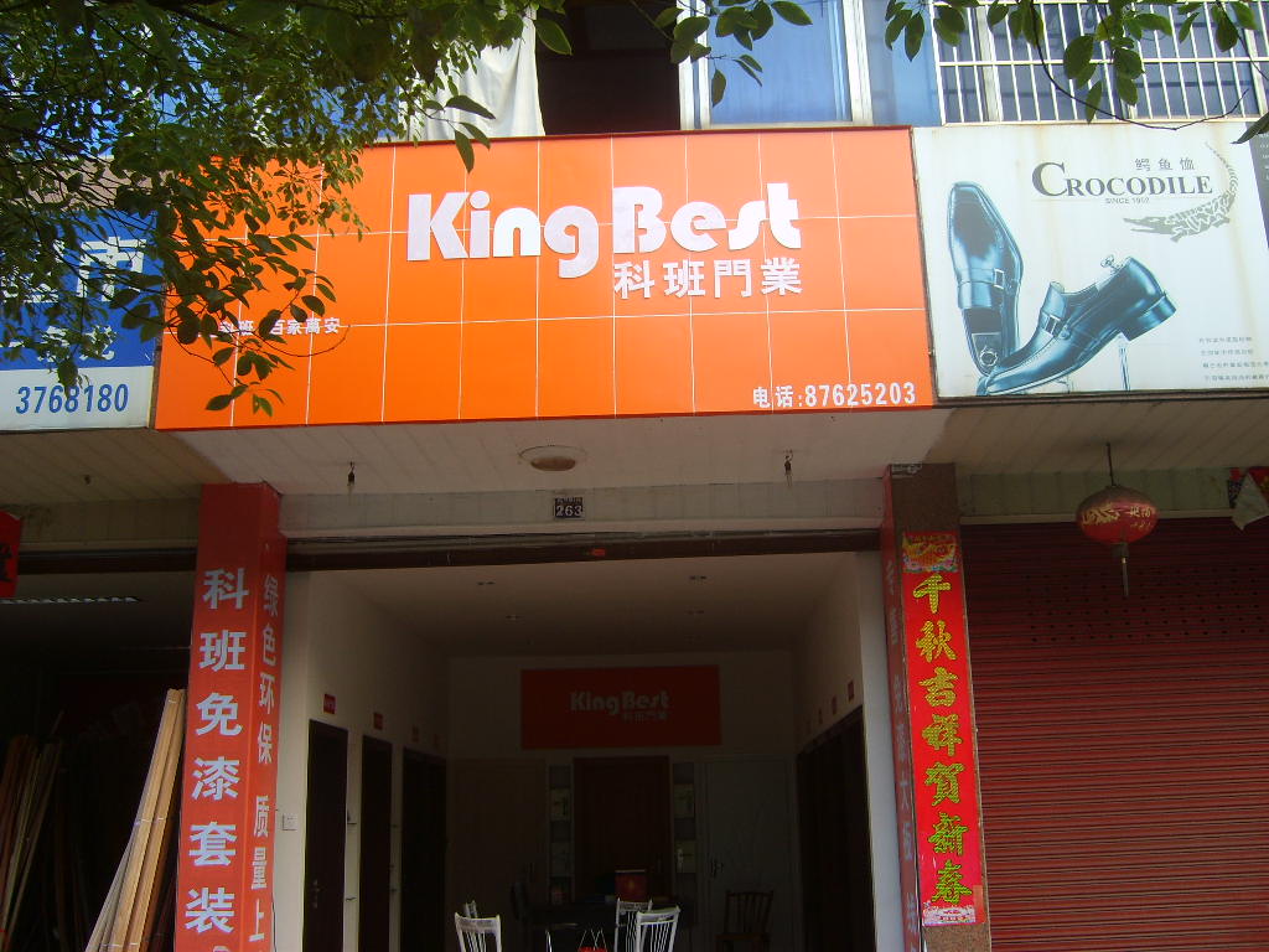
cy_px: 476
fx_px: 1283
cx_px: 634
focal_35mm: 35
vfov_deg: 40.7
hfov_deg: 52.6
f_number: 2.8
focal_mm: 5.8
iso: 50
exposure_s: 1/45
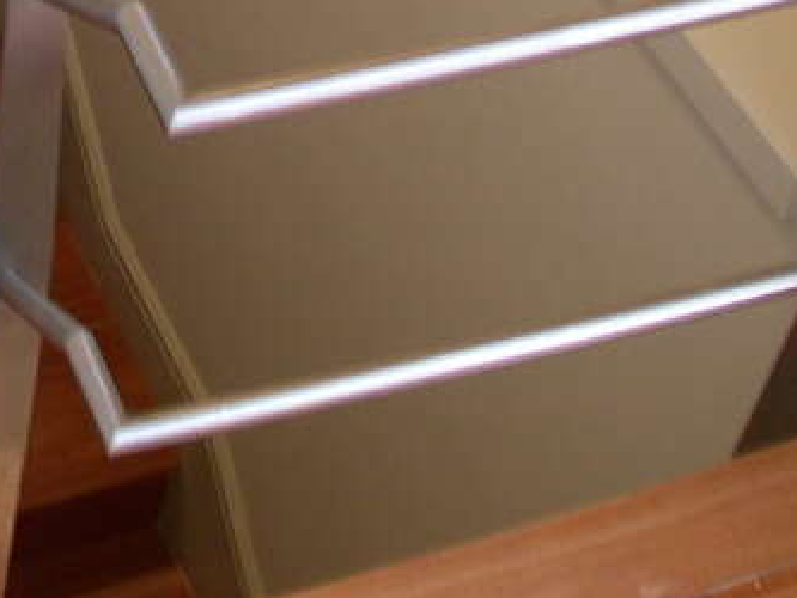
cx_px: -225
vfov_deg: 9.8
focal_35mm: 146
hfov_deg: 13.1
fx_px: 3363
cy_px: -352
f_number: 2.8
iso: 125
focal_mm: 8
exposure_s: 1/4.4
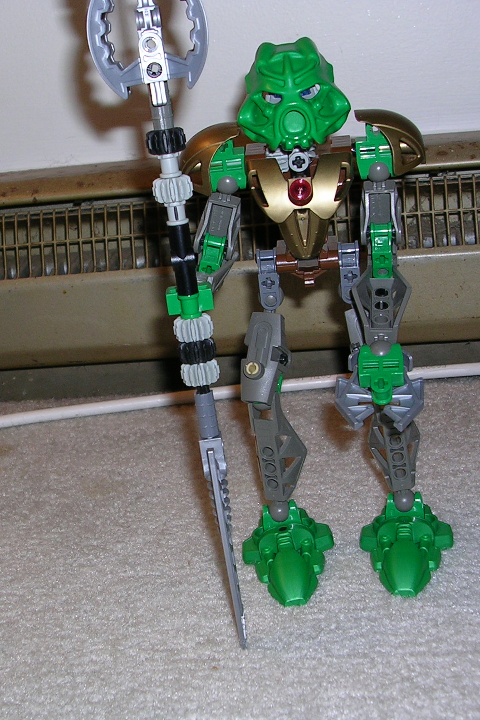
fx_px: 1200
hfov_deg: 22.6
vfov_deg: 33.4
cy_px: 360
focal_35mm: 60
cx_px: 199
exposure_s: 1/60.1
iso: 50
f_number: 3
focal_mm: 6.6
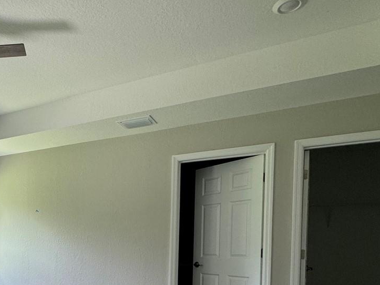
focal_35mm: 31
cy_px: 253
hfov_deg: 54.0
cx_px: 70
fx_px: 340
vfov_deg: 42.0
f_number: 2.2
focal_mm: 2.22
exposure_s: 1/99
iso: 100
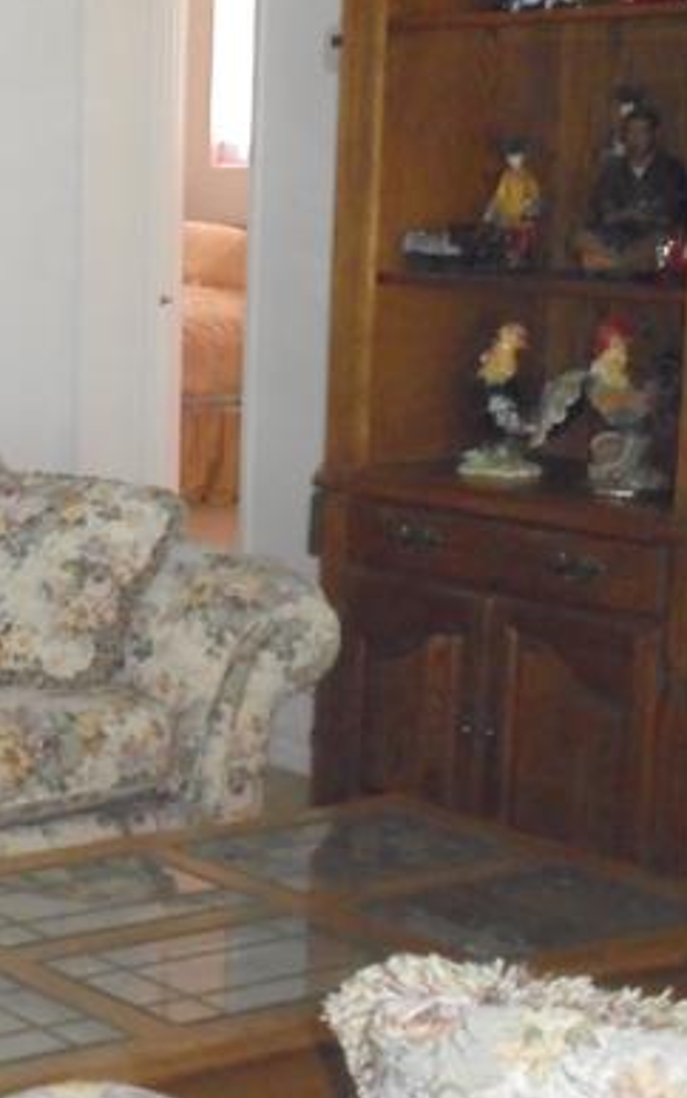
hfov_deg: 14.5
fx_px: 2575
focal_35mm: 86
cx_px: -207
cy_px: 576
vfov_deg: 24.1
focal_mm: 8.9
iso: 800
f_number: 4.8
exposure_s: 1/40
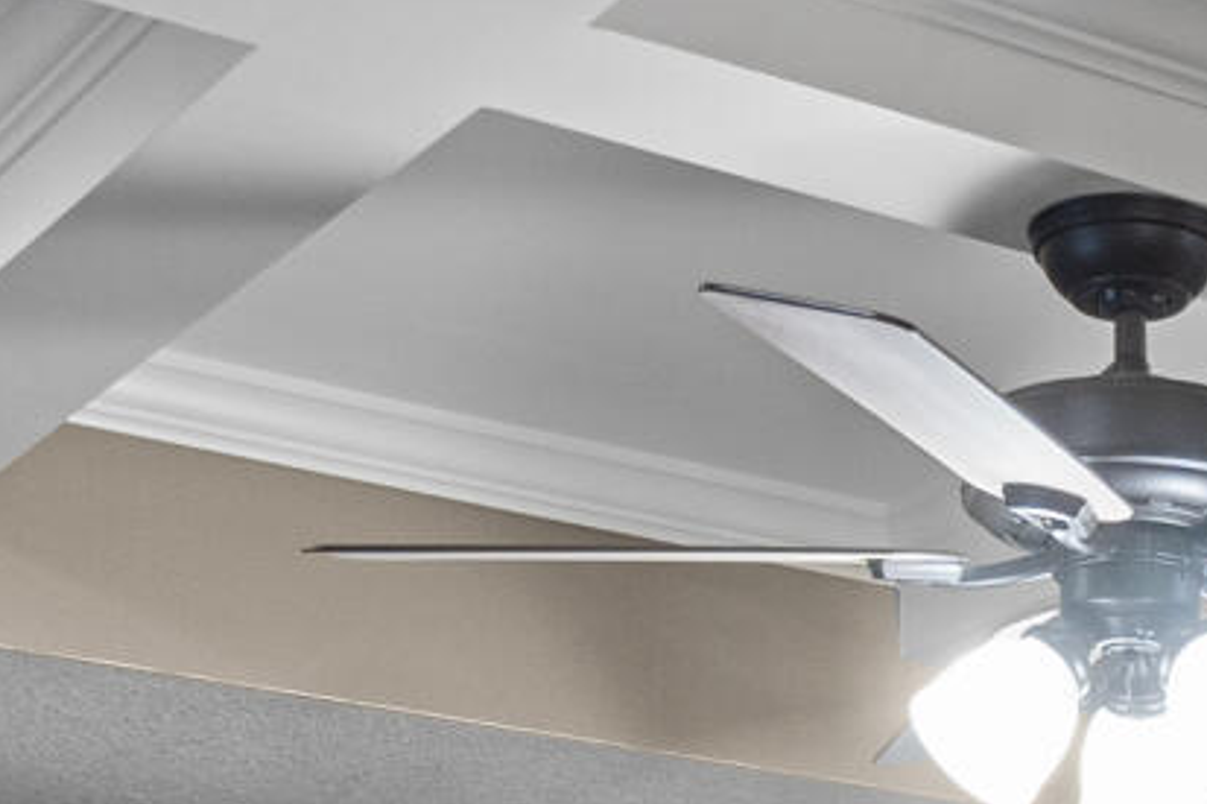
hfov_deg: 17.8
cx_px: 1450
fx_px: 3653
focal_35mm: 109
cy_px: 1672
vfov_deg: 11.2
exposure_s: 1/2
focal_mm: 10
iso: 320
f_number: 8
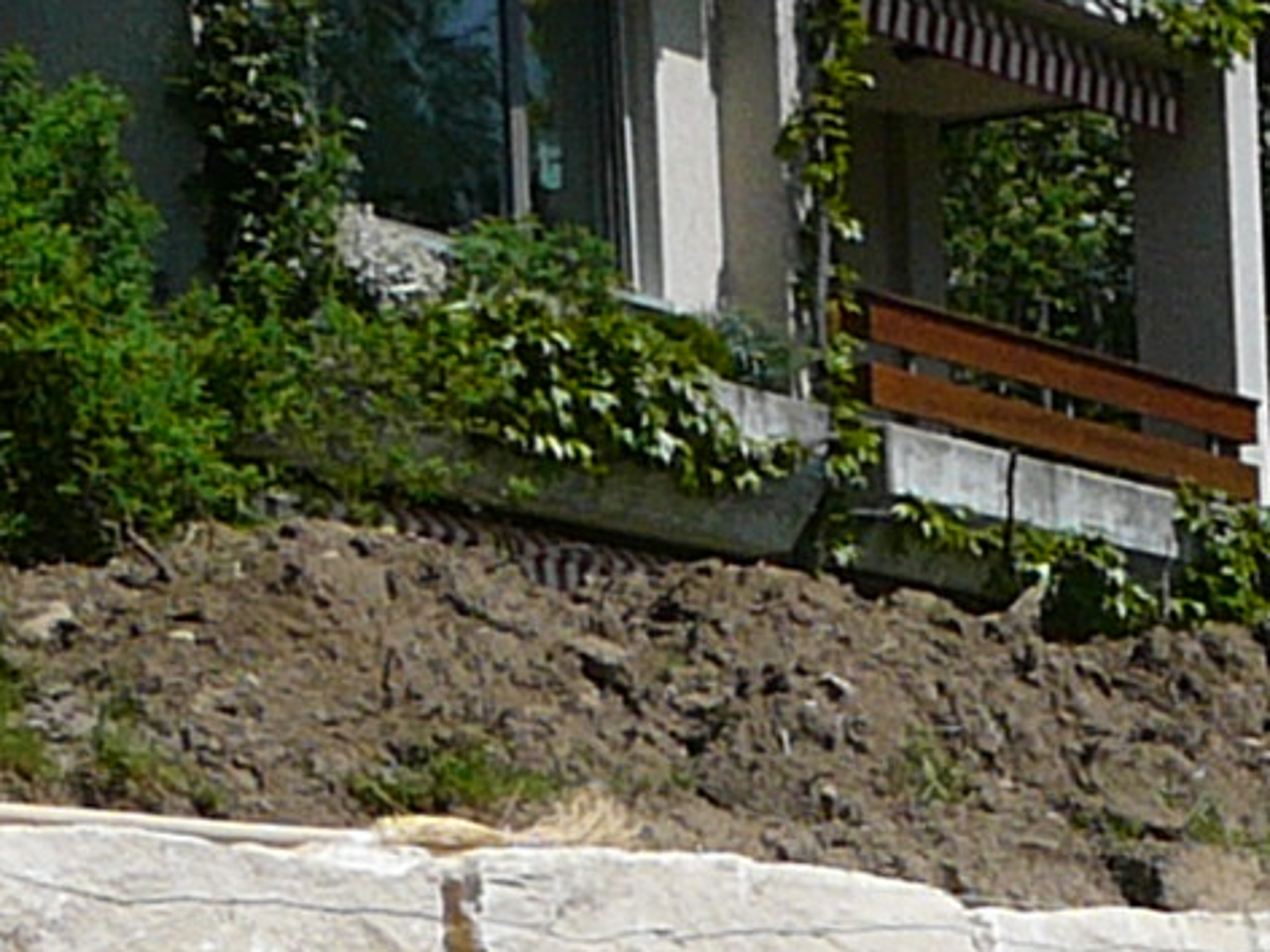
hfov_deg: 10.2
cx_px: 1614
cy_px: 1716
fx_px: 6971
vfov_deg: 7.6
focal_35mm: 190
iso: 80
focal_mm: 5.2
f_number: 5
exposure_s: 1/800
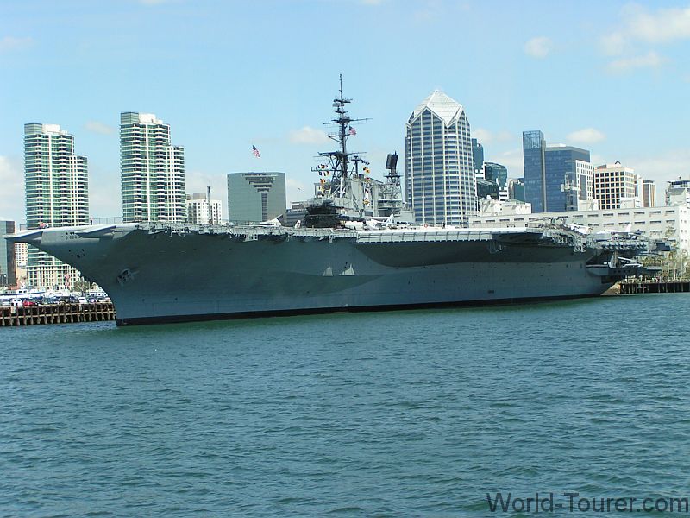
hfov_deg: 28.6
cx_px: 345
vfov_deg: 21.6
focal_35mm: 68
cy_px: 259
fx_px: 1355
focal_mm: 10.5
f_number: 5
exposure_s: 1/400
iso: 50
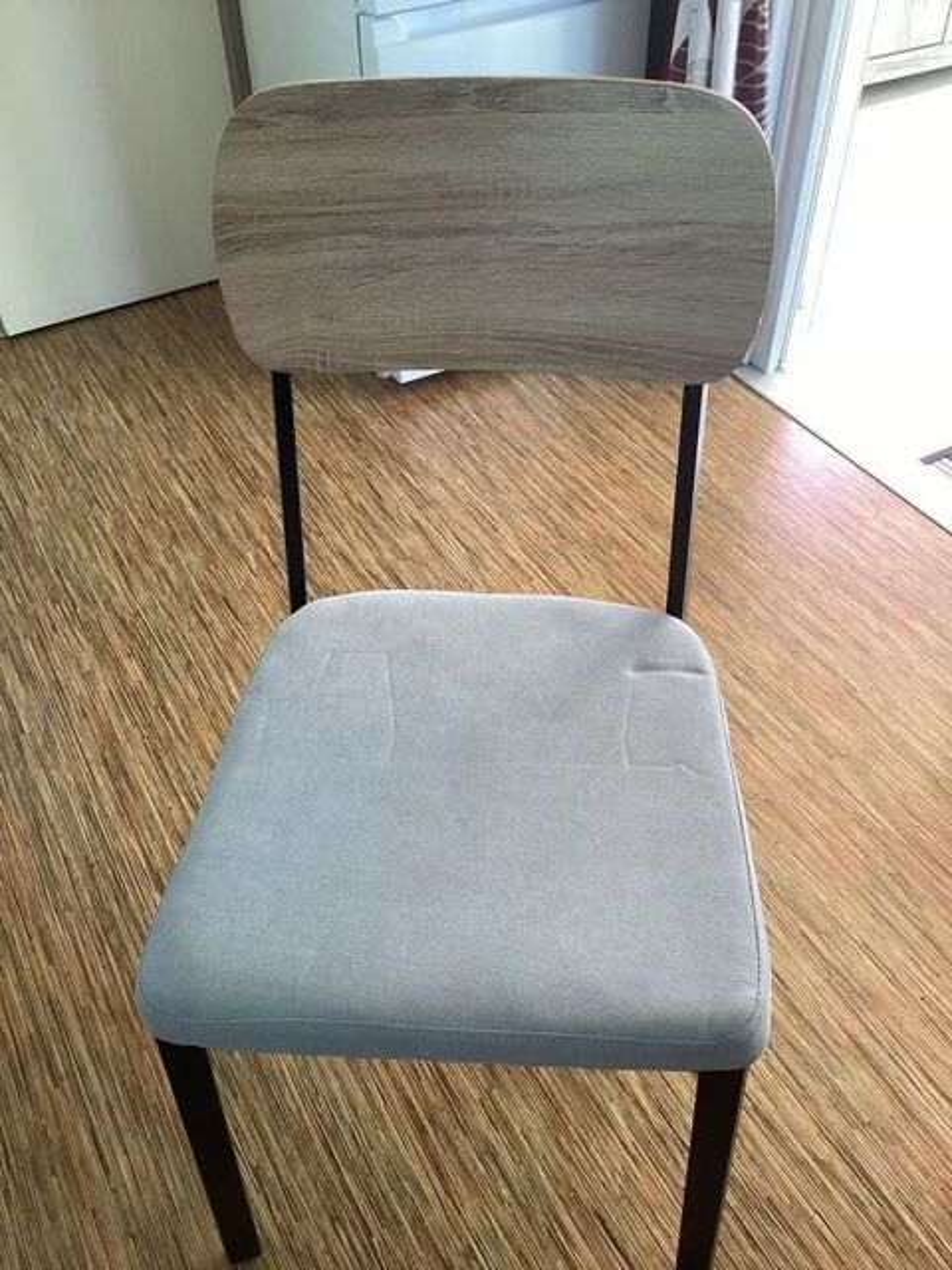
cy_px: 635
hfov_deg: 45.4
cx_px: 476
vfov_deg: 58.4
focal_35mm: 31
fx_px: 1137
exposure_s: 1/60
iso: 64
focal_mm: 3.3
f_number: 2.4
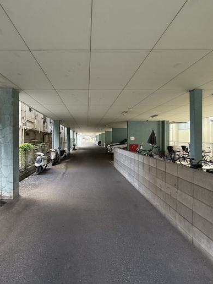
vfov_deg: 84.7
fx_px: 156
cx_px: 86
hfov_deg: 68.0
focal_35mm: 19
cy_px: 141
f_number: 2.2
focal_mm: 2.22
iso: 250
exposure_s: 1/99
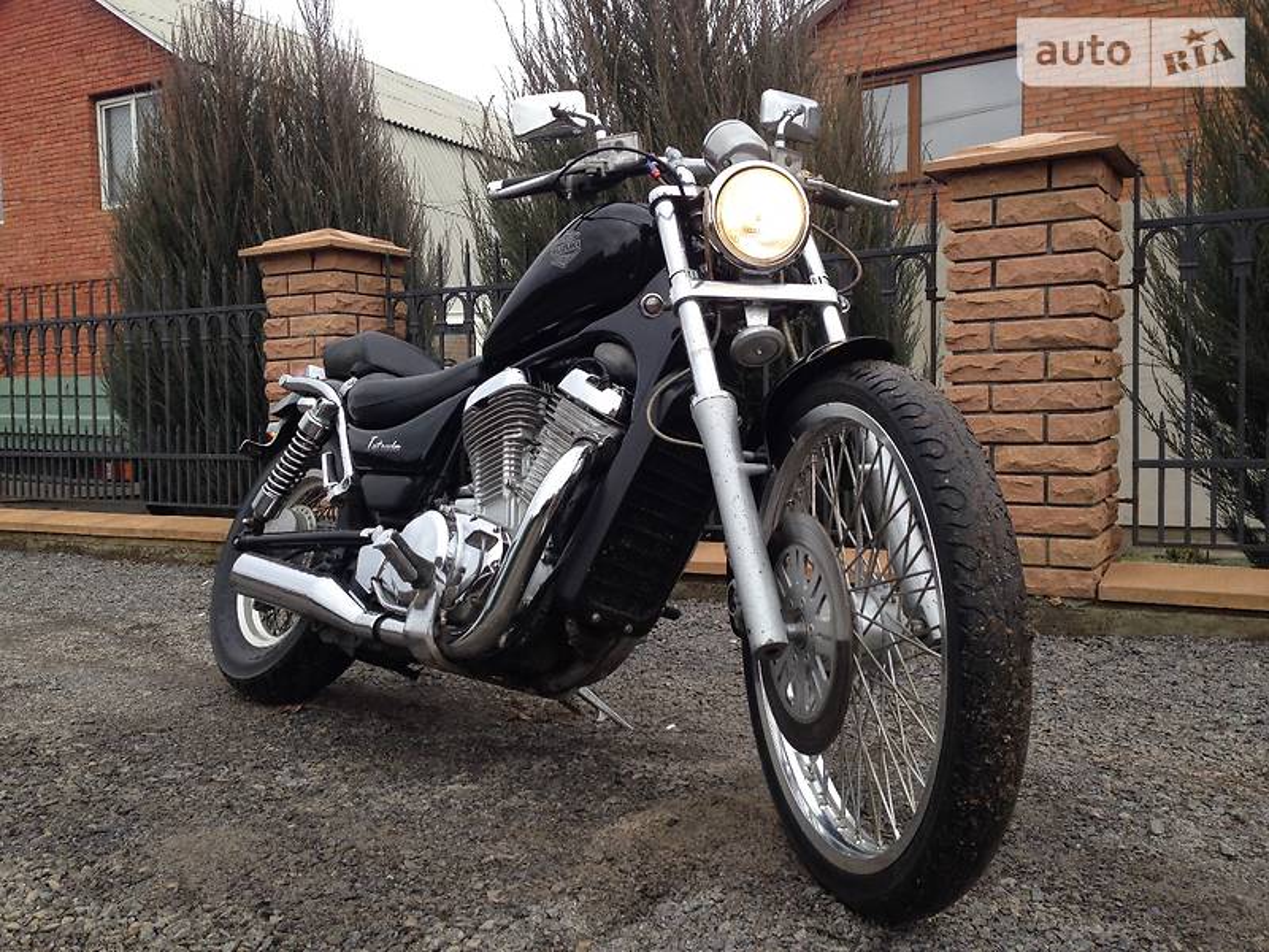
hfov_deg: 55.4
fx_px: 1210
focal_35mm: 33
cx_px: 634
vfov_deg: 42.9
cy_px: 476
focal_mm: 4.1
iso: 80
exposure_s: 1/120
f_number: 2.4
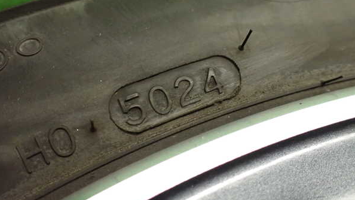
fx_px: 311
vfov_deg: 35.6
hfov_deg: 59.5
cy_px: 95
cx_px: 177
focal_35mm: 33
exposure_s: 1/100
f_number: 2.3
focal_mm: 5.4
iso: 800
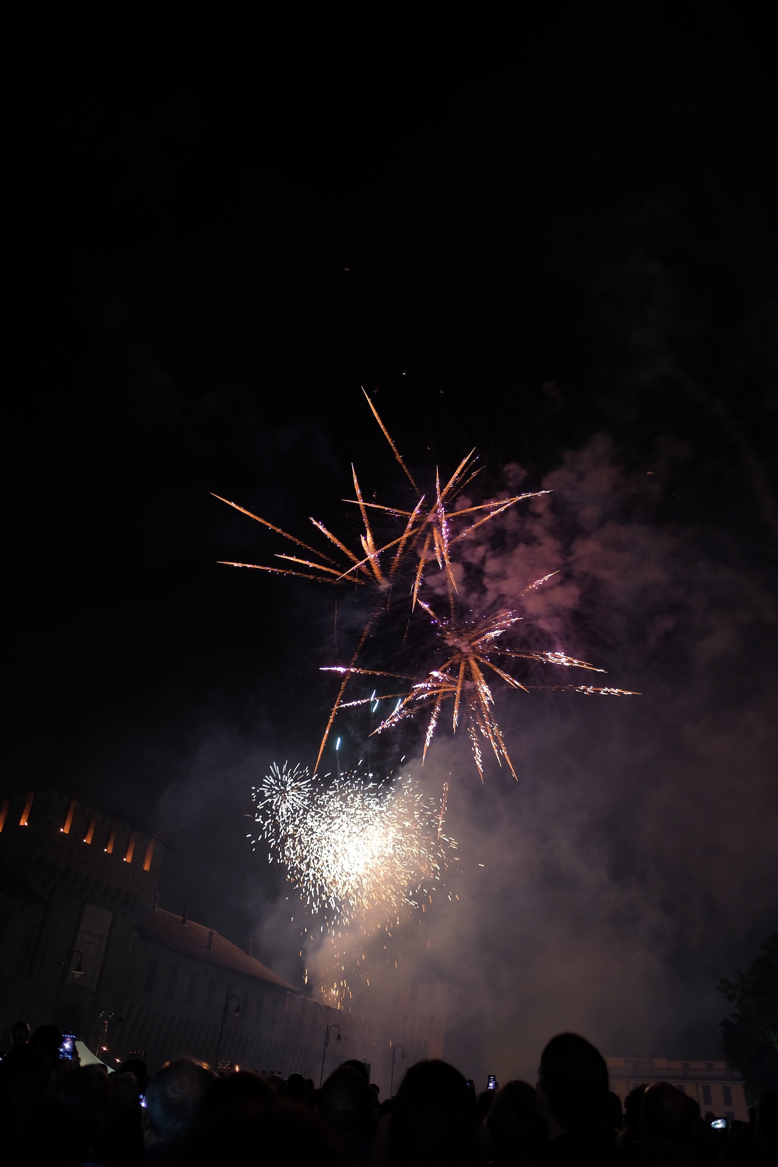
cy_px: 584
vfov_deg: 73.7
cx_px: 389
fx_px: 778
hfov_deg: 53.1
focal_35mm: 24
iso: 200
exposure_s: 1/6.5
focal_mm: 16
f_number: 1.8
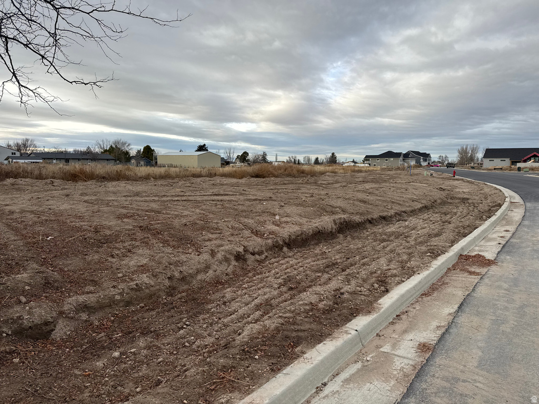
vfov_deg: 56.8
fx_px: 374
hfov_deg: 71.6
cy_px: 202
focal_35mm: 24
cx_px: 270
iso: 80
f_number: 1.78
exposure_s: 1/1425
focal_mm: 6.76
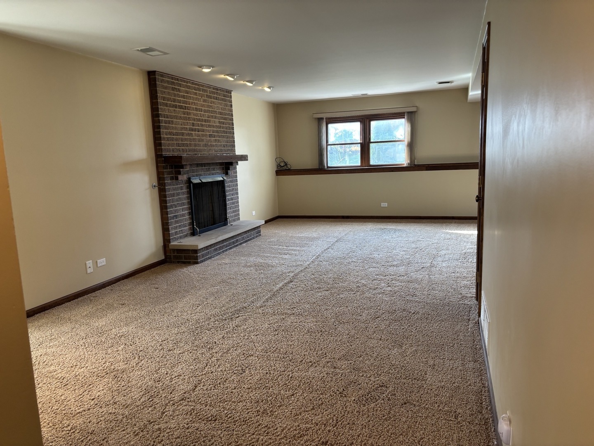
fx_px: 446
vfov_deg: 53.1
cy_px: 223
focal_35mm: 26
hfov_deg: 67.3
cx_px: 297
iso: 100
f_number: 1.6
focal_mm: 5.96
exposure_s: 1/60
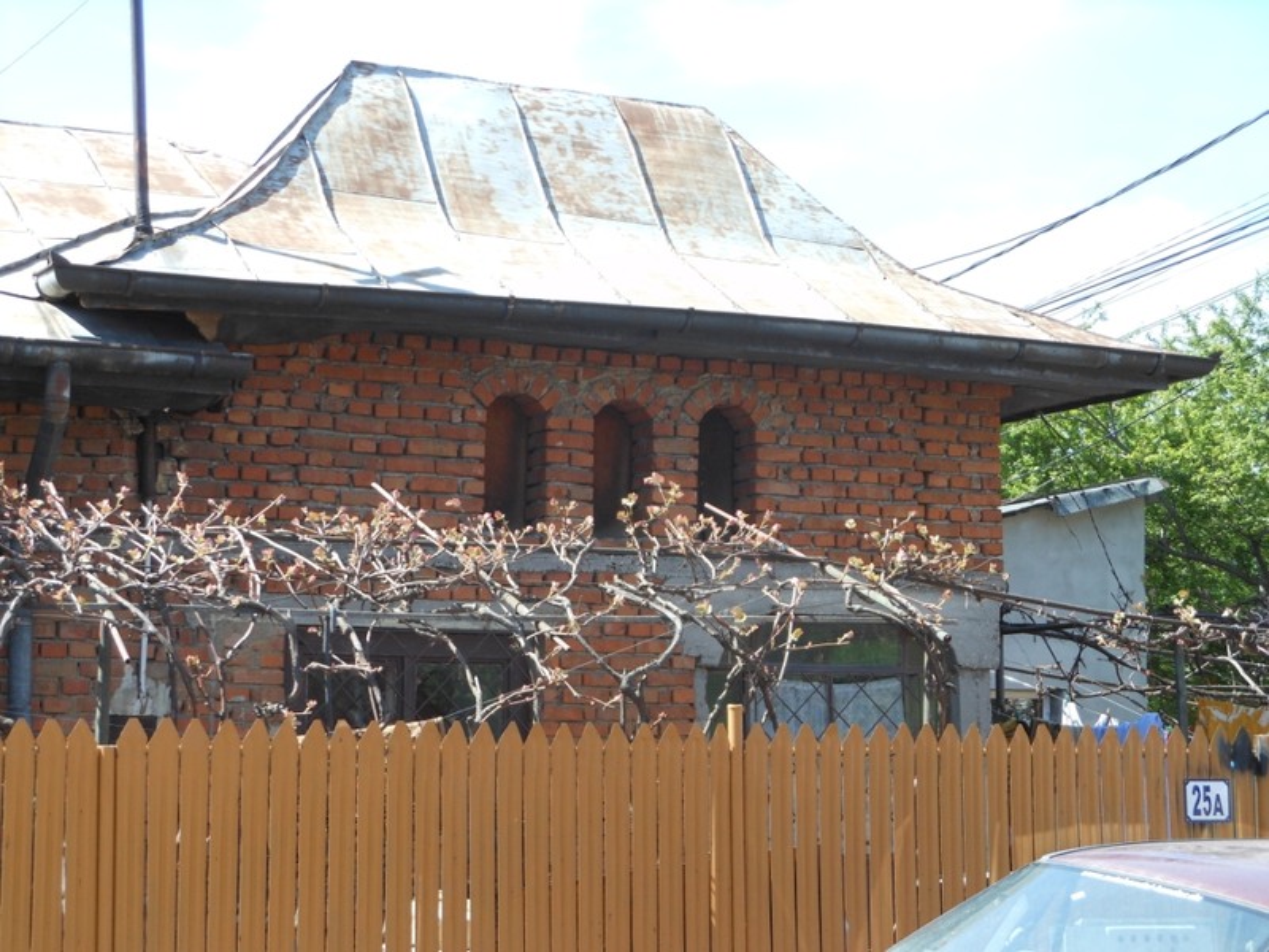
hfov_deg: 25.7
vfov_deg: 19.4
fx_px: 2786
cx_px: 634
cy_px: 476
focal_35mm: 76
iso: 100
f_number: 4.4
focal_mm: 13.6
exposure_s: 1/200
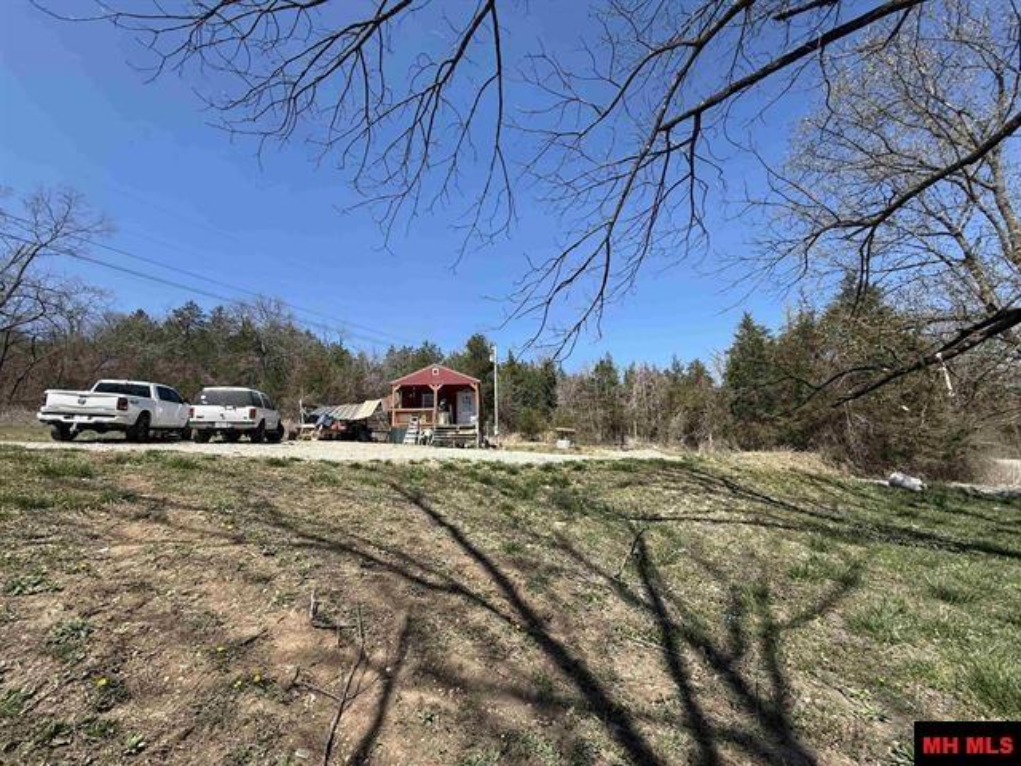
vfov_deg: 85.7
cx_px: 510
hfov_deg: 102.1
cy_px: 383
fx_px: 413
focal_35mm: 14
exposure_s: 1/1497
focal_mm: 2.22
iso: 50
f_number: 2.2
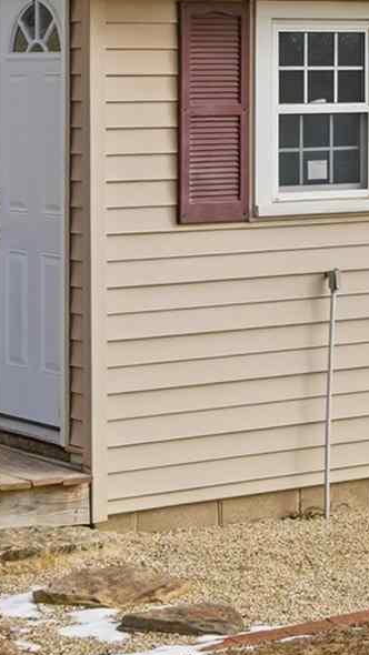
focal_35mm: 131
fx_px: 2278
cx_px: 650
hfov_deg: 8.9
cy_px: 72
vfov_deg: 16.2
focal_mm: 24
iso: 100
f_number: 5.6
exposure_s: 1/2500
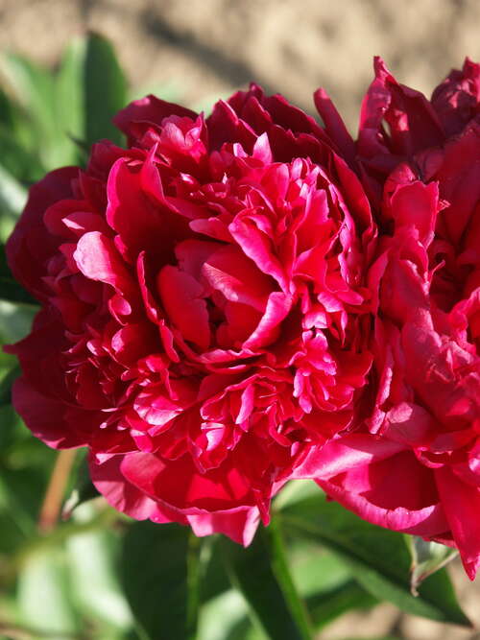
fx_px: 2774
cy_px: 320
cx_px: 240
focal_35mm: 150
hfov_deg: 9.9
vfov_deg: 13.2
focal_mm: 38.05
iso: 100
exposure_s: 1/500
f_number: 3.5
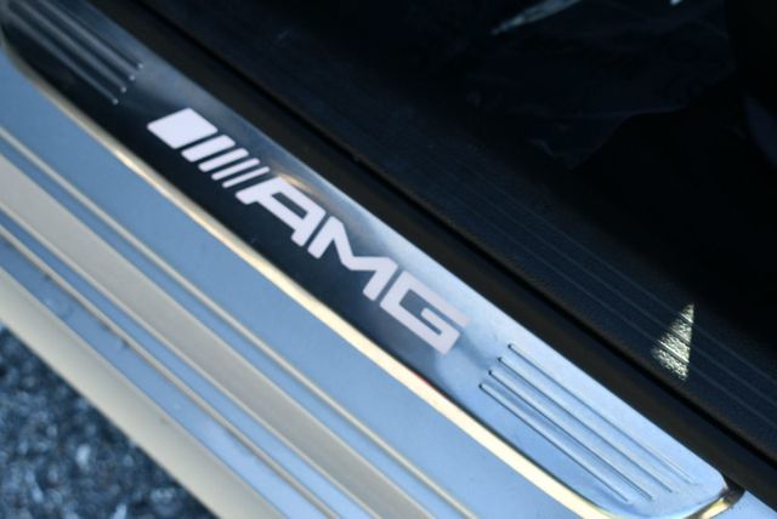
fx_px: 1642
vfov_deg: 18.0
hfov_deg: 26.6
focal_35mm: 76
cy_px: 260
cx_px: 388
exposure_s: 1/250
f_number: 5.6
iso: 250
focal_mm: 38
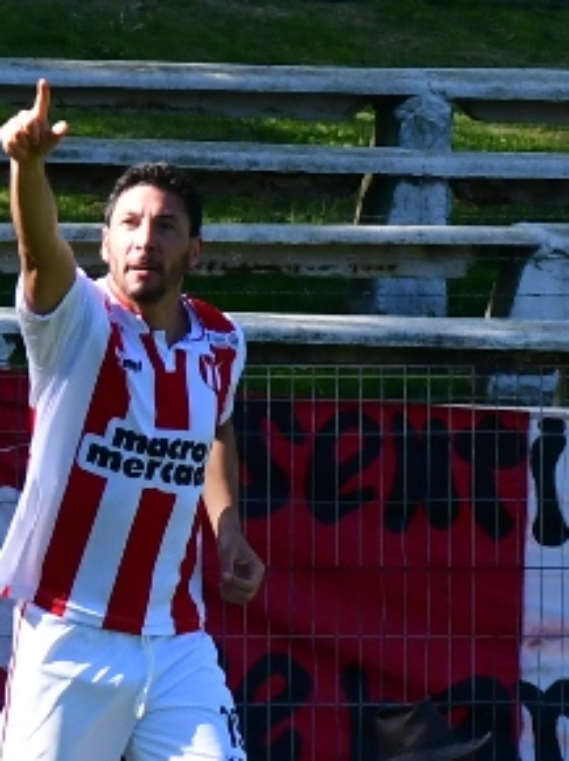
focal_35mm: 1195
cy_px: 678
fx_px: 26229
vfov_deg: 1.7
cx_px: 142
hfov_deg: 1.2
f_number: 8
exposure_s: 1/640
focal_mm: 300
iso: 800
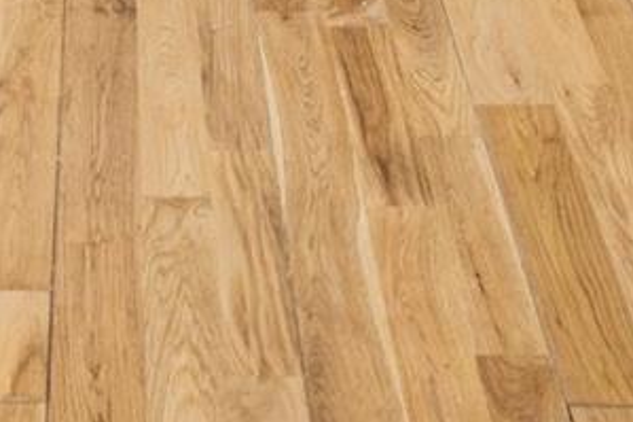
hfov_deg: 21.0
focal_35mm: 96
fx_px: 1687
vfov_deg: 9.6
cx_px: 131
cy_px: -980
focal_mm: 14
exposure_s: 1/10
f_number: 10
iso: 200
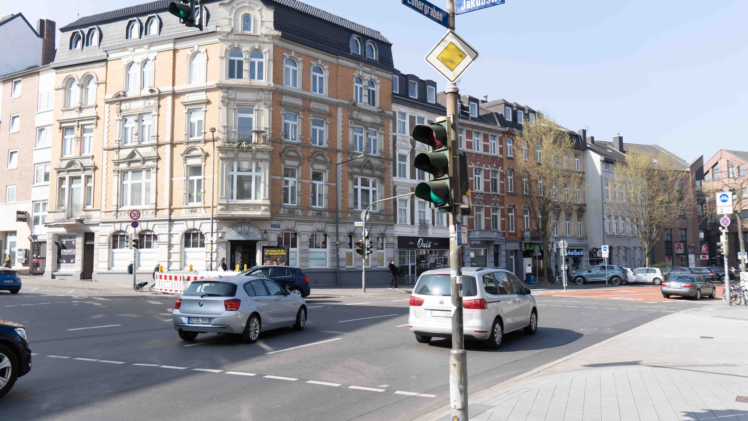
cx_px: 364
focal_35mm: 30
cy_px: 206
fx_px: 595
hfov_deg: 64.3
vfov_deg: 38.9
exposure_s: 1/320
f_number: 4.5
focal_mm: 25
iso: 100
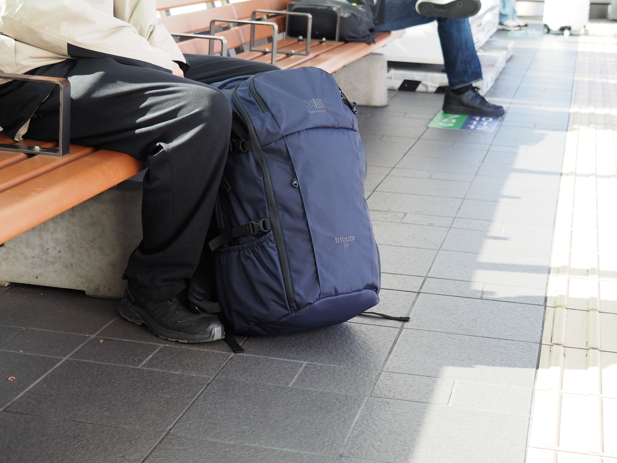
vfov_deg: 20.4
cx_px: 308
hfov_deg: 27.0
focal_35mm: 72
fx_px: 1283
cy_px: 232
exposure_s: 1/80
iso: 320
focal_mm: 36
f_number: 5.2
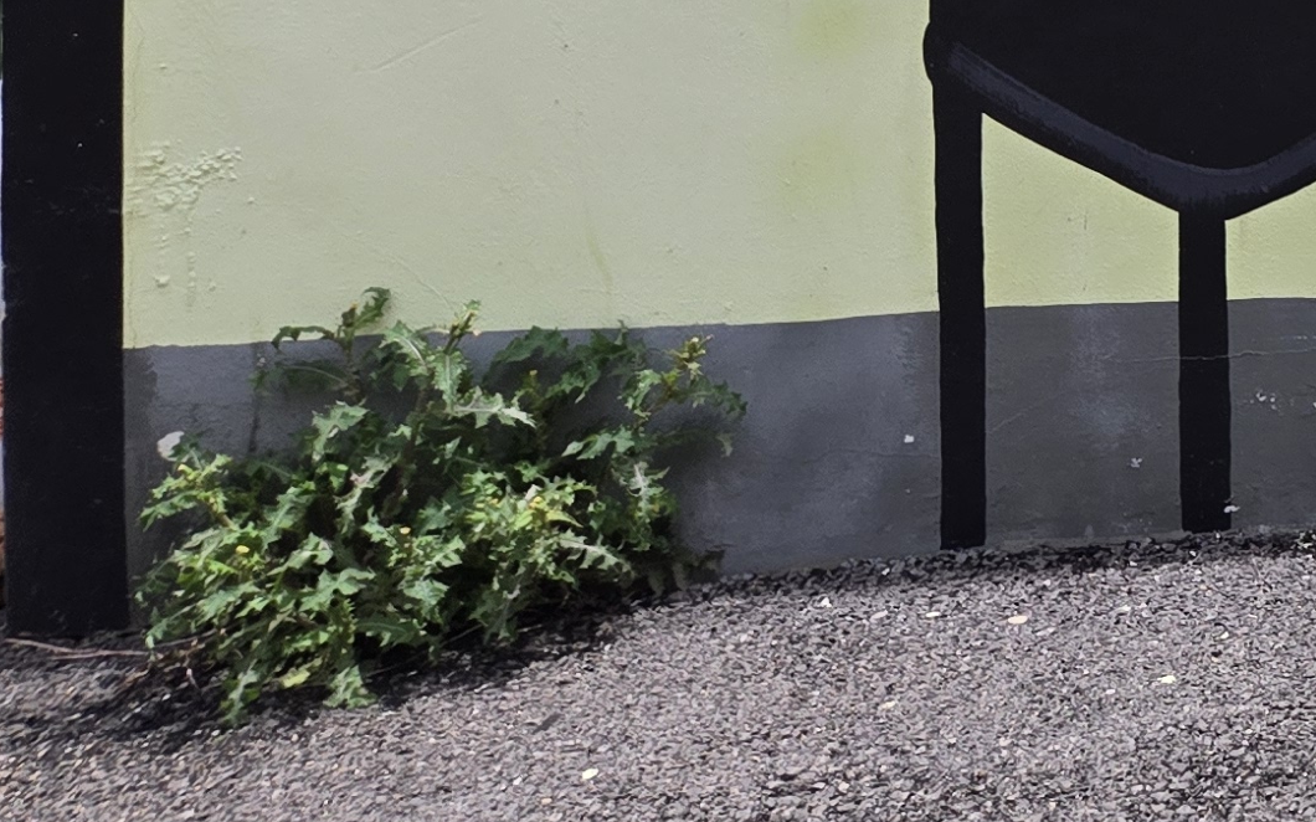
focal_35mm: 92
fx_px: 3299
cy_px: -823
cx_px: 2251
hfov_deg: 18.5
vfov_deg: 12.5
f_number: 1.8
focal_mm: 5.4
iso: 40
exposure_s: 1/2921
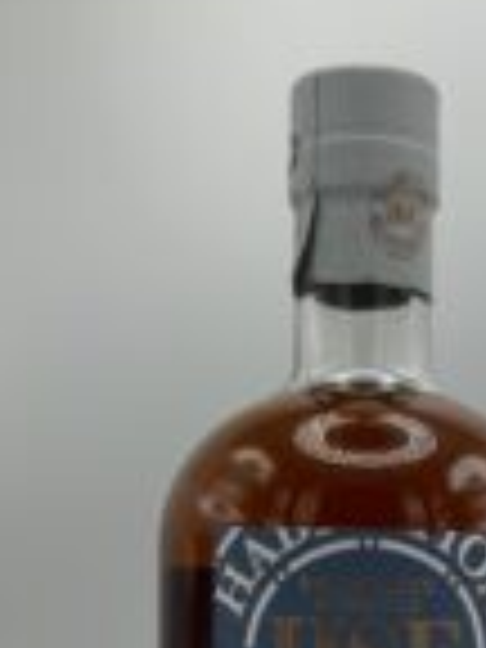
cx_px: 414
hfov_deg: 20.1
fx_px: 1348
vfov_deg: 25.9
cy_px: 616
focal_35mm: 72
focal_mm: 5.7
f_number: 1.5
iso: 50
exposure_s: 1/1000
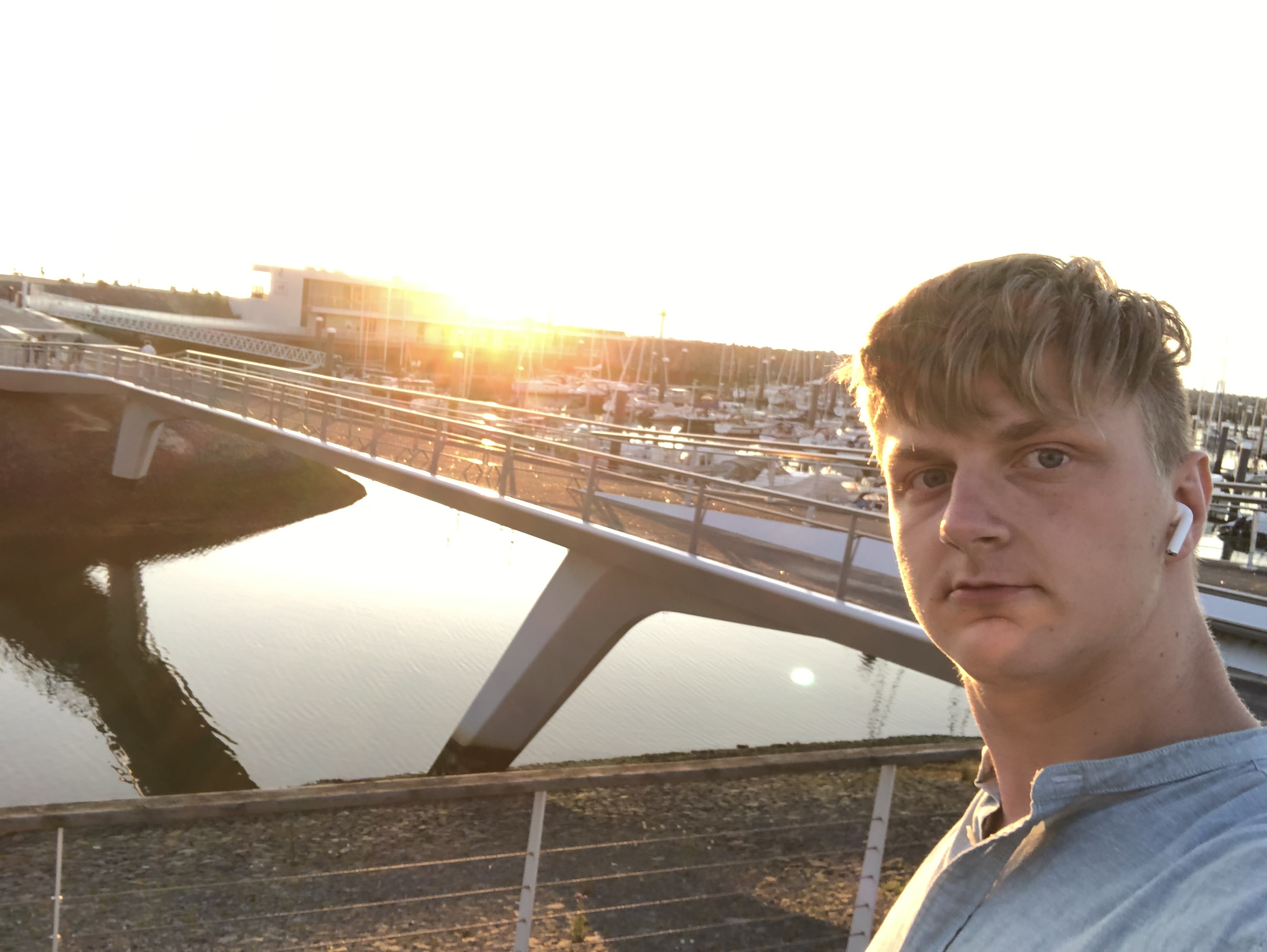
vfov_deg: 44.2
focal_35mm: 32
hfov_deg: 56.8
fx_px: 1172
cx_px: 634
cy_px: 476
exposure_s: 1/100
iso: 32
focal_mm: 2.87
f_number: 2.2
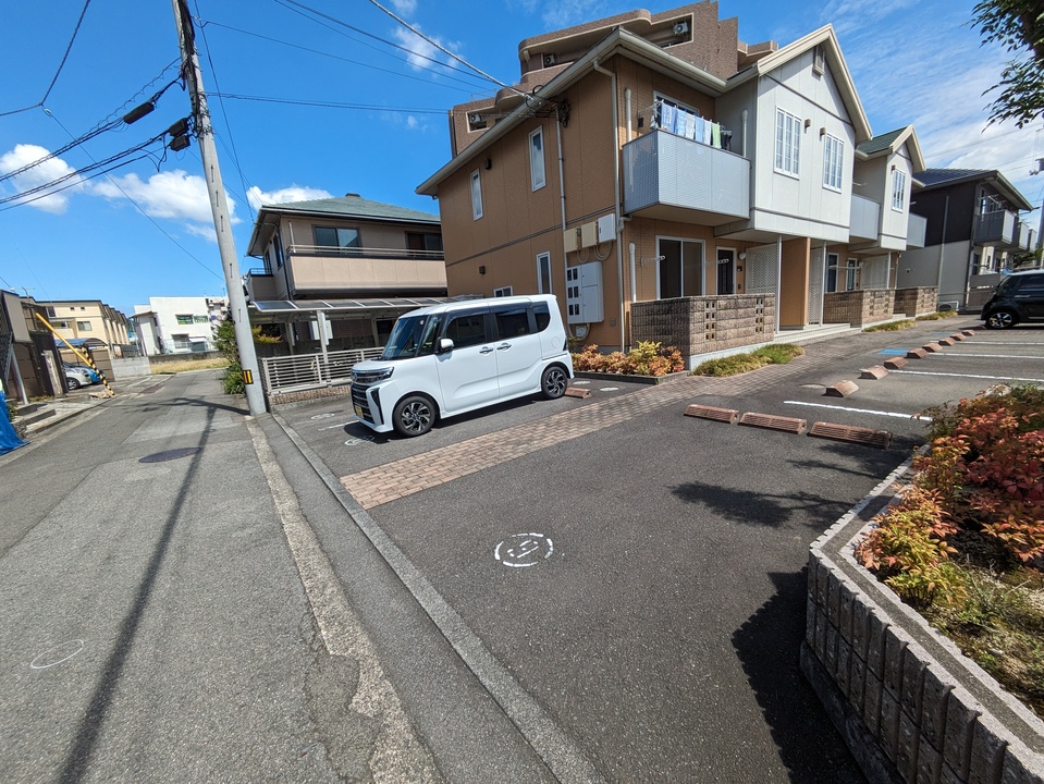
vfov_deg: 85.7
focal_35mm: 14
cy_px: 392
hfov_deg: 102.0
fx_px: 422
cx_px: 522
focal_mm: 1.83
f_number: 2.2
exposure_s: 1/1504
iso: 44
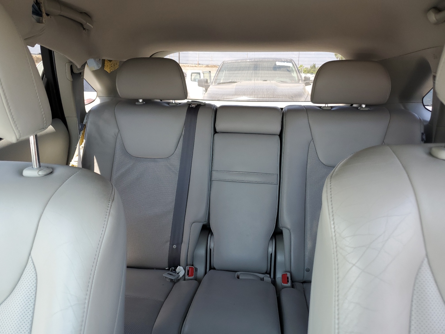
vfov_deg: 53.1
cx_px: 222
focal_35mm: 26
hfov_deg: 67.3
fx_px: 334
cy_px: 167
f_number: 1.5
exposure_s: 1/145
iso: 50
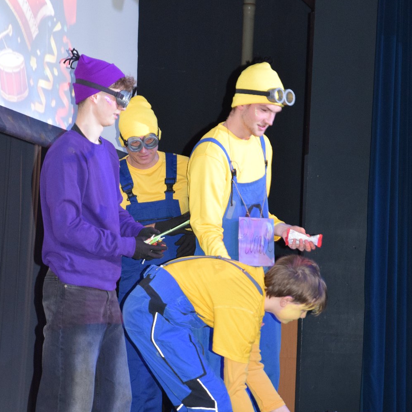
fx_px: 1818
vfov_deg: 12.9
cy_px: 215
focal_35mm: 135
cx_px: 206
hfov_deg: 12.9
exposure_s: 1/60
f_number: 4
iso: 1800
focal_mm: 70
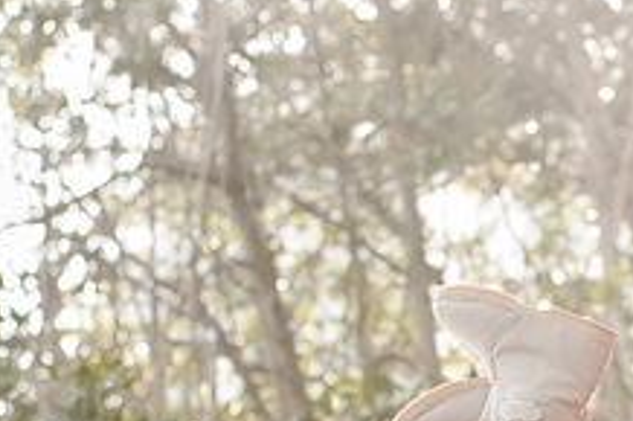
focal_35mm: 193
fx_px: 3391
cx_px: 874
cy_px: 526
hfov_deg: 10.4
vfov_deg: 7.0
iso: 800
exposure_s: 1/640
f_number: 3.5
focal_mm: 35
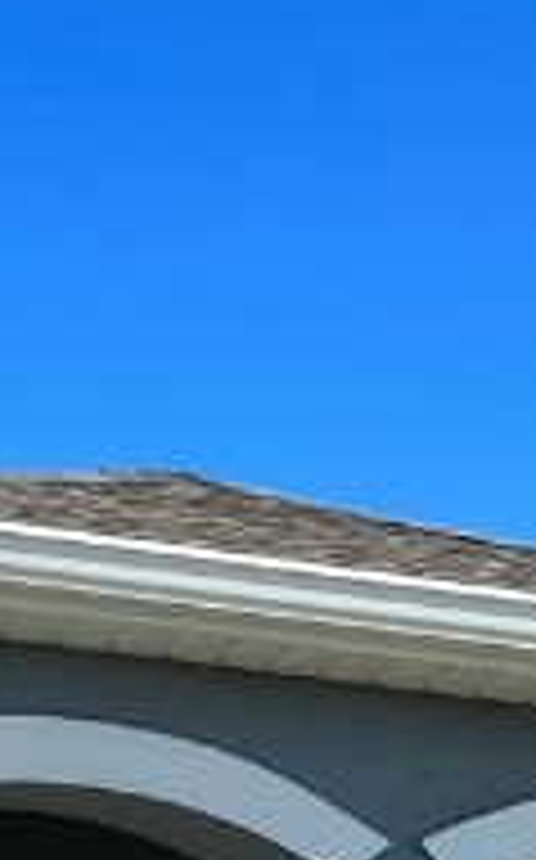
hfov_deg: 8.8
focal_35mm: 148
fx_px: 3467
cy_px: 734
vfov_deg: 14.0
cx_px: 99
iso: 50
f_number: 1.5
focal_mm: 5.7
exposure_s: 1/3356
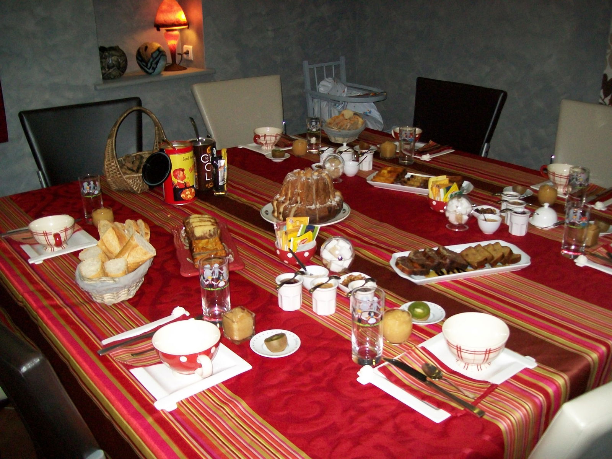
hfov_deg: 54.0
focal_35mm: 34
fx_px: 601
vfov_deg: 41.8
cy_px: 230
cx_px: 306
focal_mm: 6.1
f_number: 2.7
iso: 160
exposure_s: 1/60
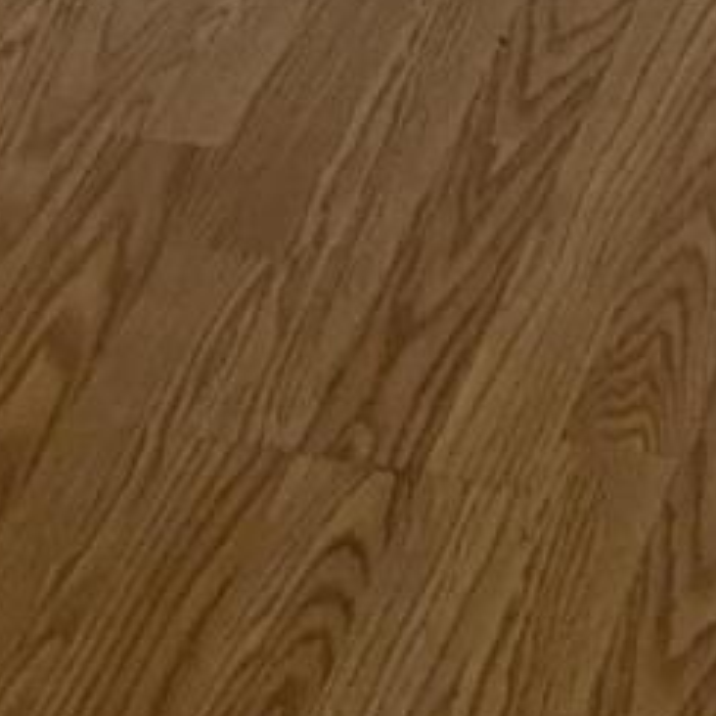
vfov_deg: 7.6
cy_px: -1708
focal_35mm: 188
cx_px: 607
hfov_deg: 9.3
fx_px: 4399
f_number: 1.8
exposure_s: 1/60
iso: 250
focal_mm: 5.4
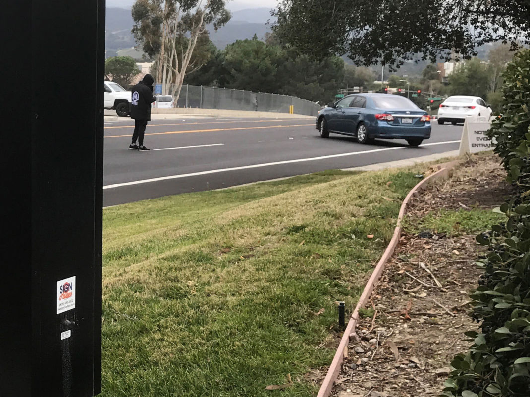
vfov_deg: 21.9
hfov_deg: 27.3
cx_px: -3
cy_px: 222
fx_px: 1026
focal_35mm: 67
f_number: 1.8
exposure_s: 1/474
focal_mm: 3.99
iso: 20
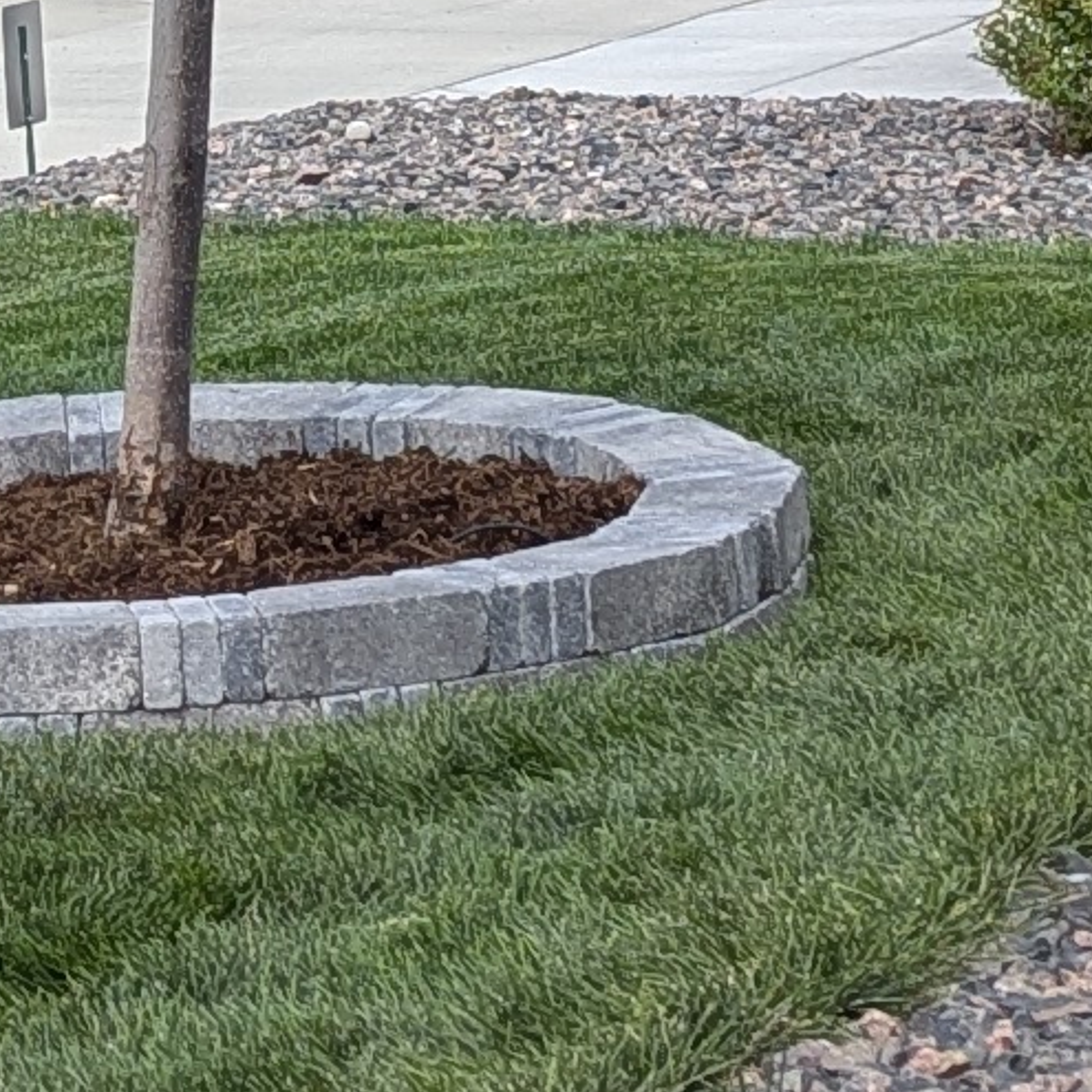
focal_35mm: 175
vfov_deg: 9.4
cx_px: 165
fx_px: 6246
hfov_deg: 10.0
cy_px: -979
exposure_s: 1/179
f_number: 1.85
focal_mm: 6.81
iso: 42
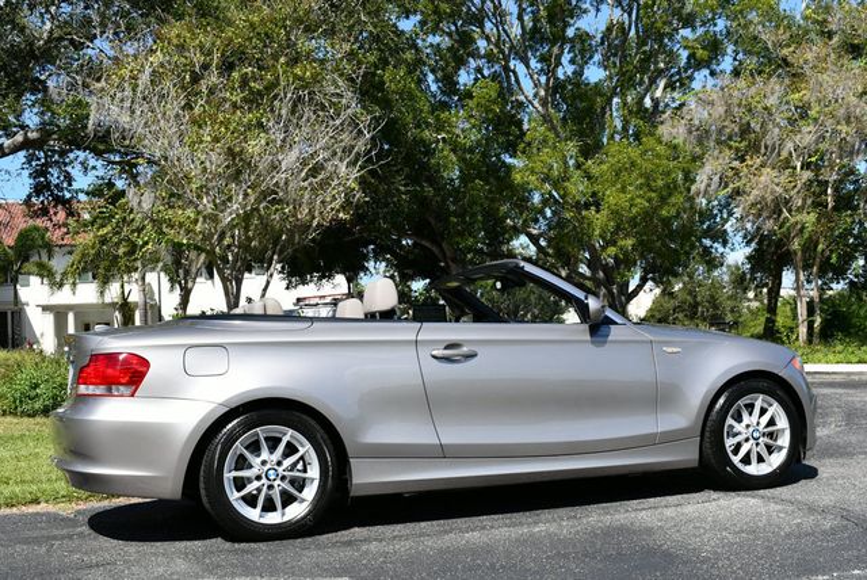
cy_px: 290
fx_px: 1061
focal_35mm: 44
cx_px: 434
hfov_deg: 44.5
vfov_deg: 30.6
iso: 100
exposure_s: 1/250
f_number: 8
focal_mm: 22
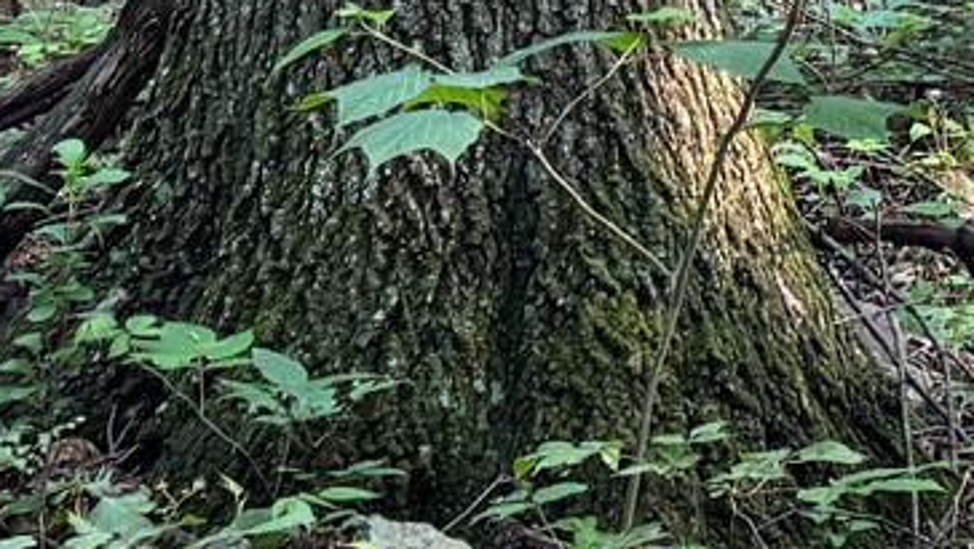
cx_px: 910
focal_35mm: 147
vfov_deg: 7.8
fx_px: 3798
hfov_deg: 14.4
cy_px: -696
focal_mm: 6.76
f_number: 1.78
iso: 200
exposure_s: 1/106
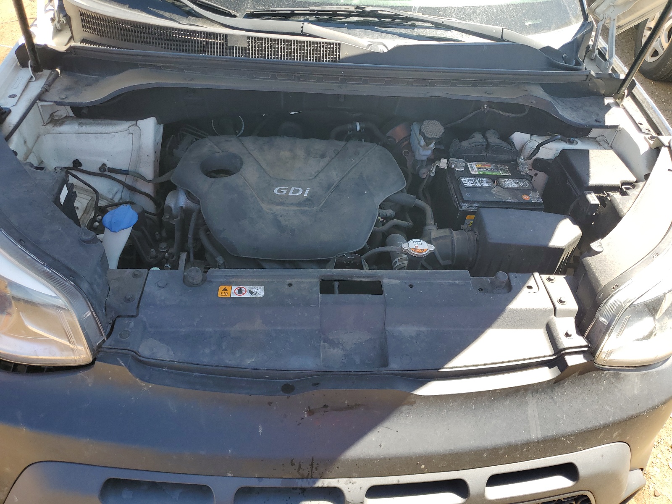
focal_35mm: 26
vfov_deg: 53.1
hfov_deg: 67.3
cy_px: 252
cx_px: 336
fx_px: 505
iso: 50
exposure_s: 1/455
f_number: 1.5
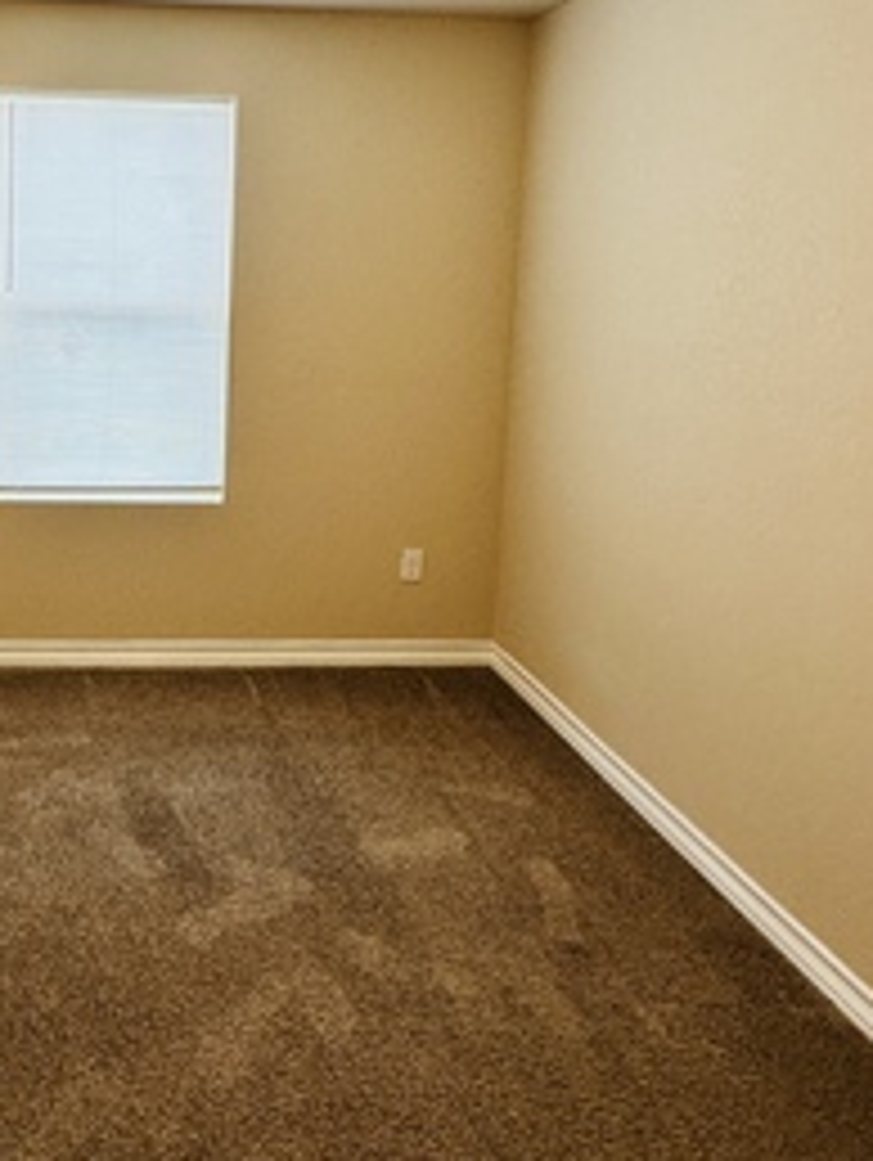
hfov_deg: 48.4
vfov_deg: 64.4
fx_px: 873
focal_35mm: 26
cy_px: 333
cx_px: 112
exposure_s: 1/120
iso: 100
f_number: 2.2
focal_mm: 2.22
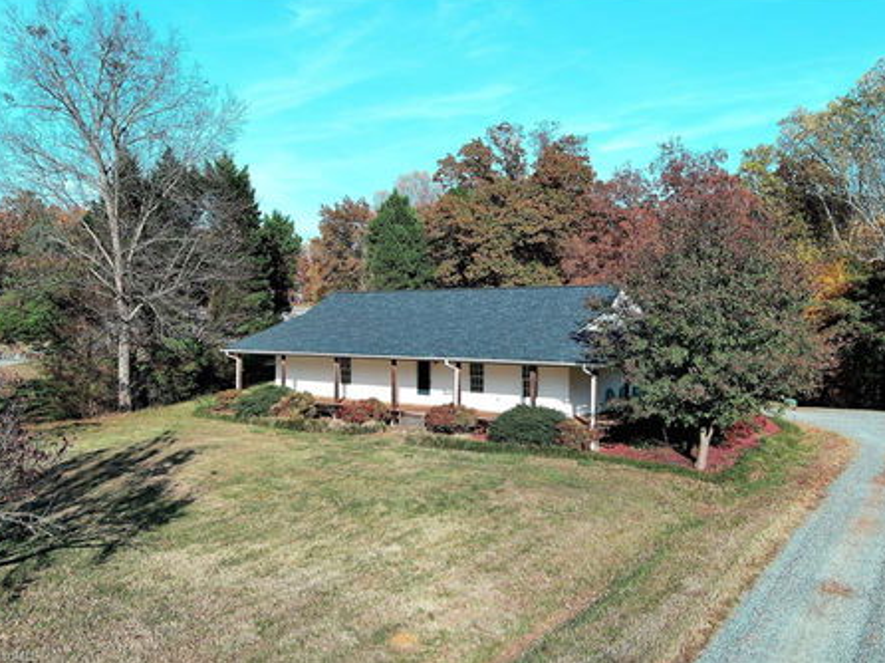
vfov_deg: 44.1
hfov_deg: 56.8
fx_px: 818
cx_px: 480
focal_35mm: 32
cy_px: 327
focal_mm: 10.57
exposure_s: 1/909
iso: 100
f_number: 2.8
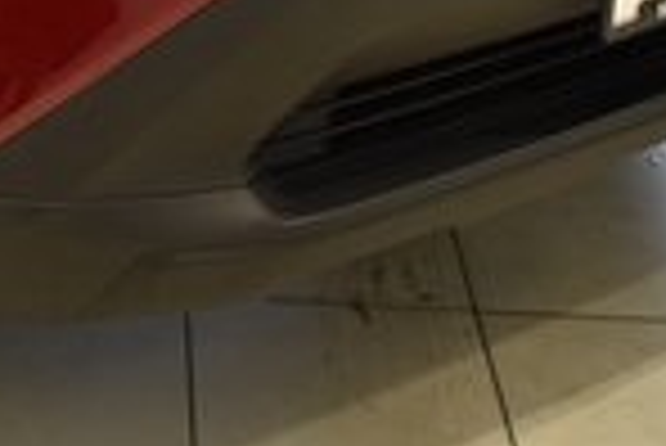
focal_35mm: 130
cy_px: -493
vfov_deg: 9.7
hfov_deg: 15.2
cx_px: -148
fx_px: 2407
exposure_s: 1/30
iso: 180
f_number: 3.5
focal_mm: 20
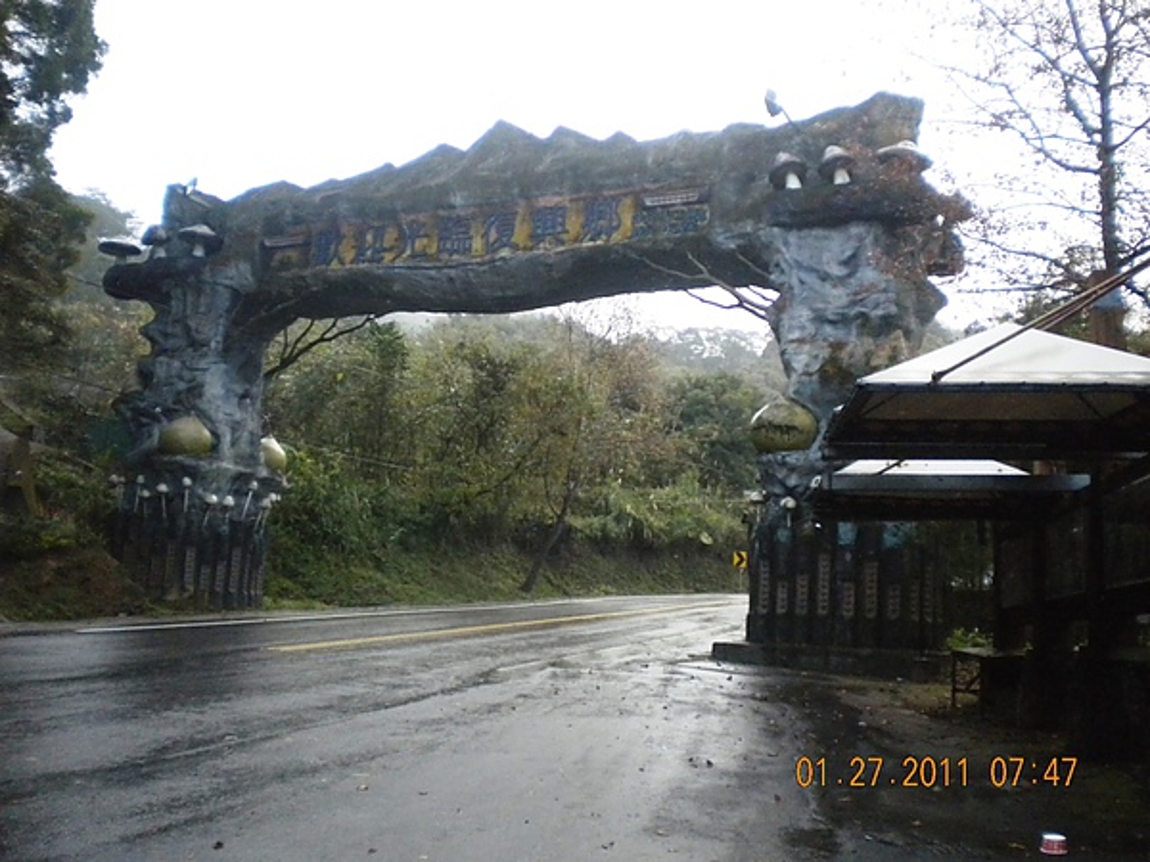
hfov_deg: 52.6
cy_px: 431
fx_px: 1163
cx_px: 575
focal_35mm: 35
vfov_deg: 40.7
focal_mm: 6.3
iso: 400
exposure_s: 1/793
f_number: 3.1
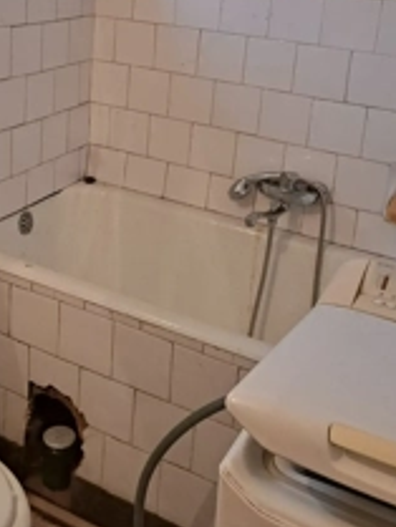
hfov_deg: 31.0
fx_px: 701
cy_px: 83
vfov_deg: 39.1
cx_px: 103
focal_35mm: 46
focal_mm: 5.23
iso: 250
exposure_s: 1/50
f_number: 1.8
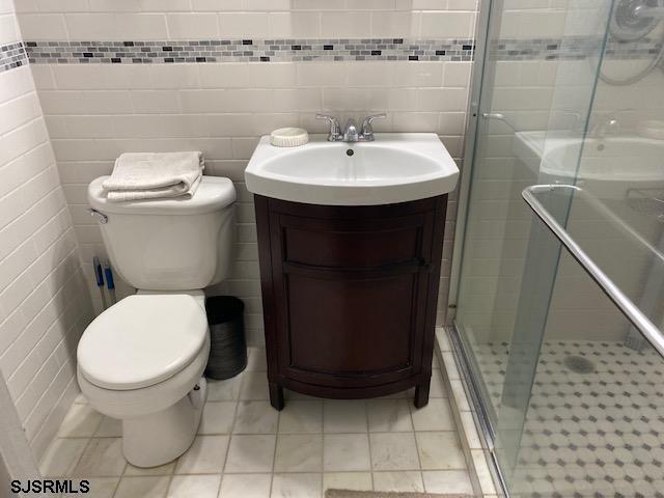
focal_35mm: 26
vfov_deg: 53.1
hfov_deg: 67.3
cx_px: 332
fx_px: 499
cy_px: 249
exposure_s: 1/60
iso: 125
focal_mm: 4.25
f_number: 1.8
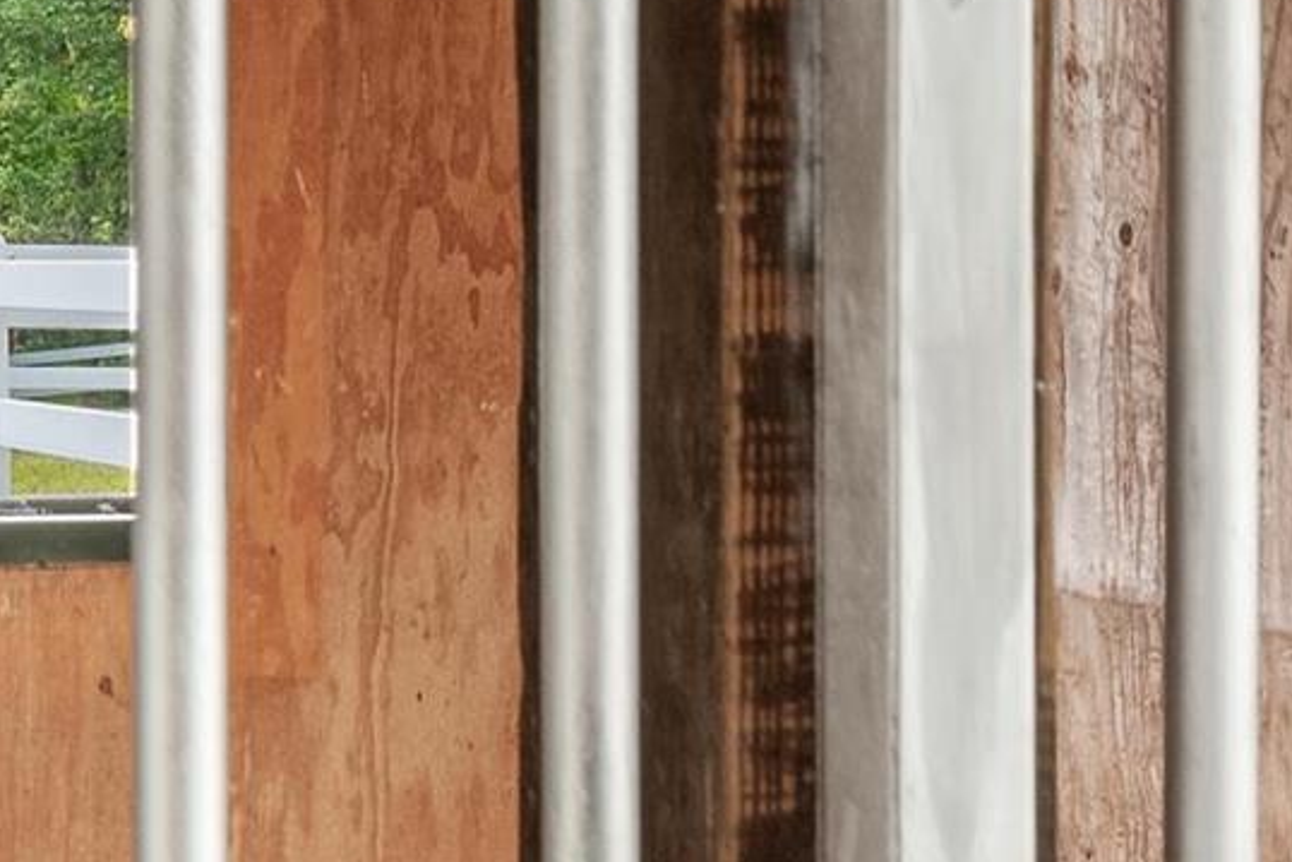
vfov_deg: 12.8
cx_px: -504
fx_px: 3841
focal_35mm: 107
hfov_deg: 17.6
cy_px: 245
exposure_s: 1/30
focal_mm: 18
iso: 400
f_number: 8
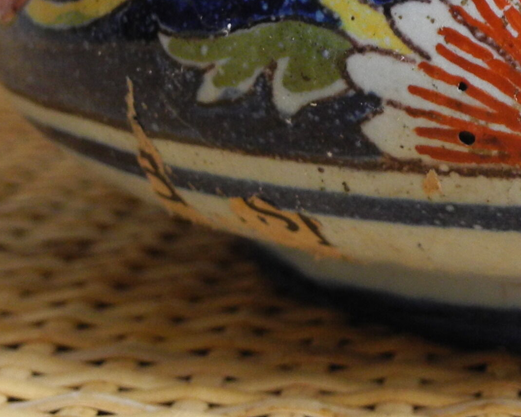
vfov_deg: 16.2
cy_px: -3
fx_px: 1434
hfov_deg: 18.9
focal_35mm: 93
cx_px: 700
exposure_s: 1/30
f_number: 2.8
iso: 316
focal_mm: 6
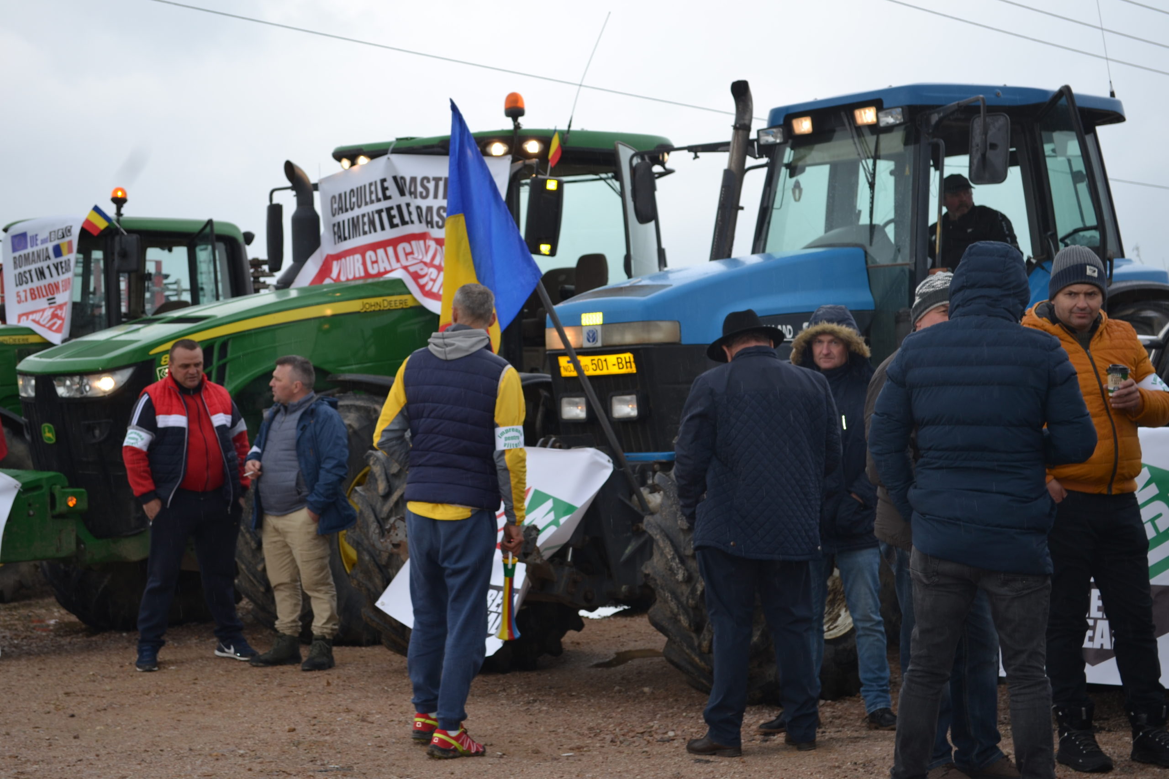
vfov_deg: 20.2
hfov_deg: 29.9
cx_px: 584
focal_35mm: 68
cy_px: 390
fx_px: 2192
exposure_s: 1/200
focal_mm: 45
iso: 100
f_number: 5.3
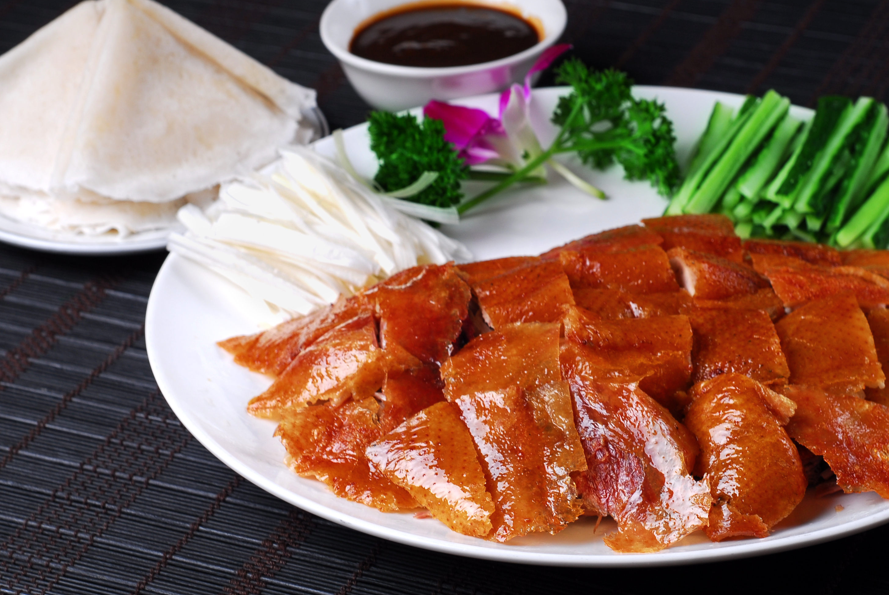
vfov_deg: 13.7
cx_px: 487
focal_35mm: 100
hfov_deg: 20.4
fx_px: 2472
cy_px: 241
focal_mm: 50
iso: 100
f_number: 6.3
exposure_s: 1/200
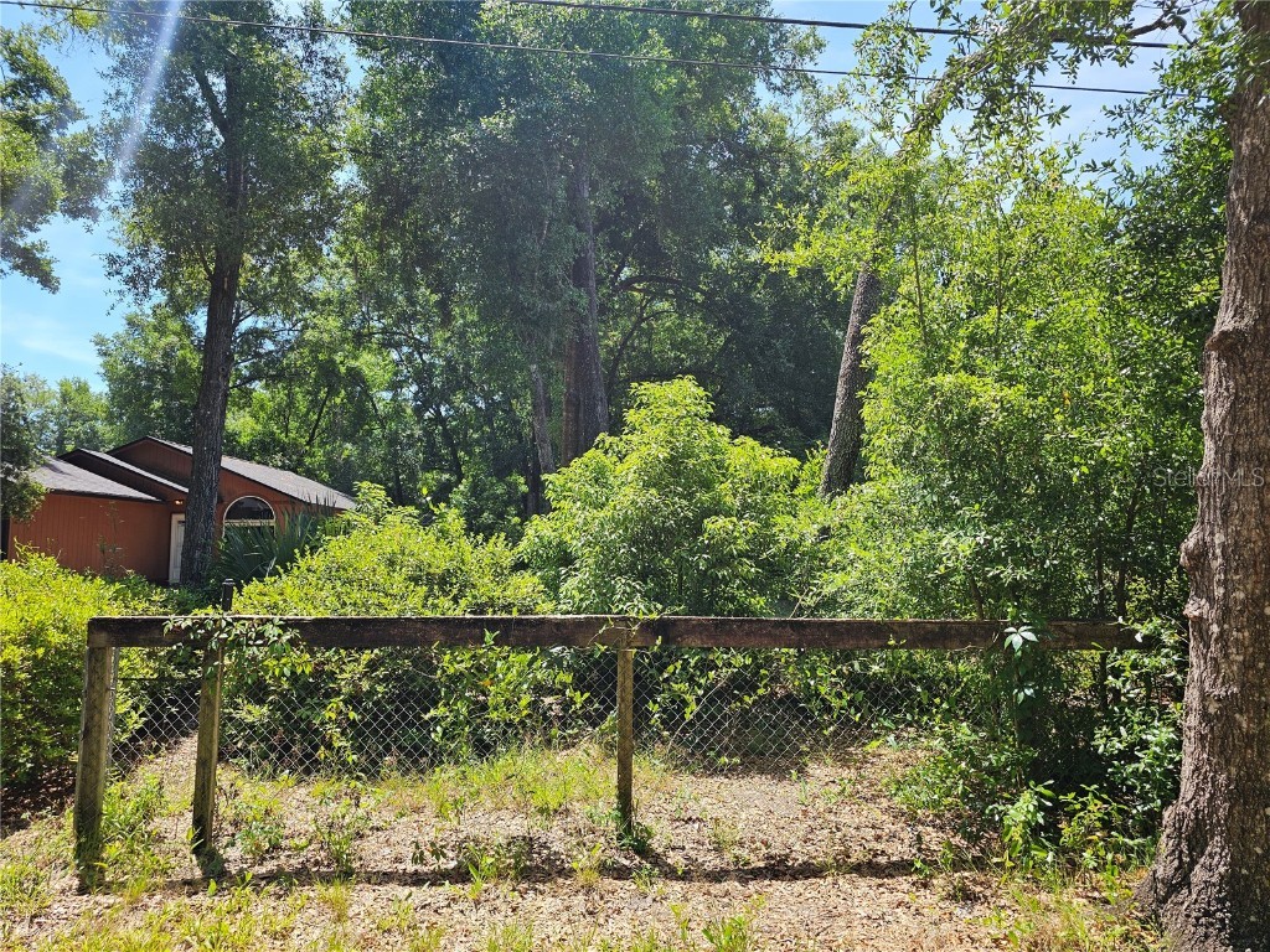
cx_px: 635
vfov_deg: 58.9
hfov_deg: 73.9
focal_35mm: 23
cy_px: 476
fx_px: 844
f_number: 1.7
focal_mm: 6.3
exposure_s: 1/300
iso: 10
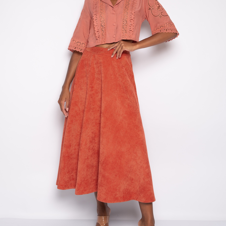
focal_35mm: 57
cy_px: 88
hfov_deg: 30.0
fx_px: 421
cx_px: 112
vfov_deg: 30.0
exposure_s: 1/160
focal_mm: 44
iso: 200
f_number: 7.1
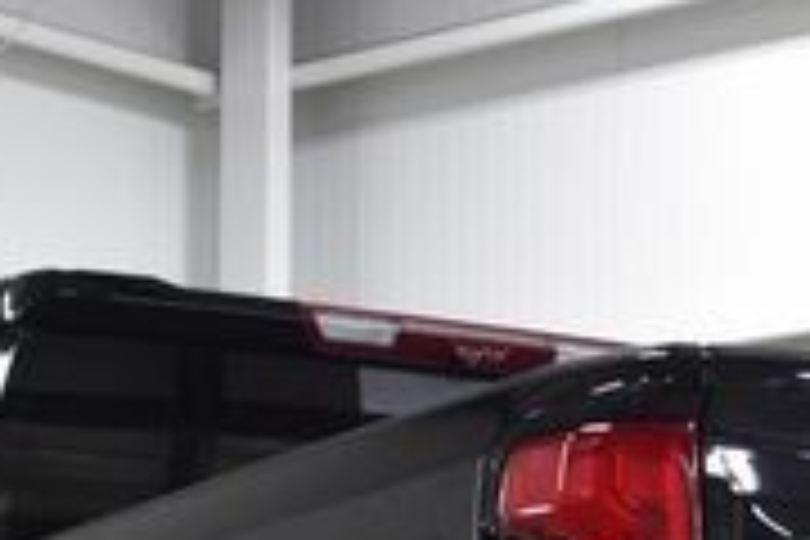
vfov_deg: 7.2
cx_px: 616
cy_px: 839
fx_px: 4202
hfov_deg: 11.0
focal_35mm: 187
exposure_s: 1/60
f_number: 5
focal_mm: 35
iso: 1250
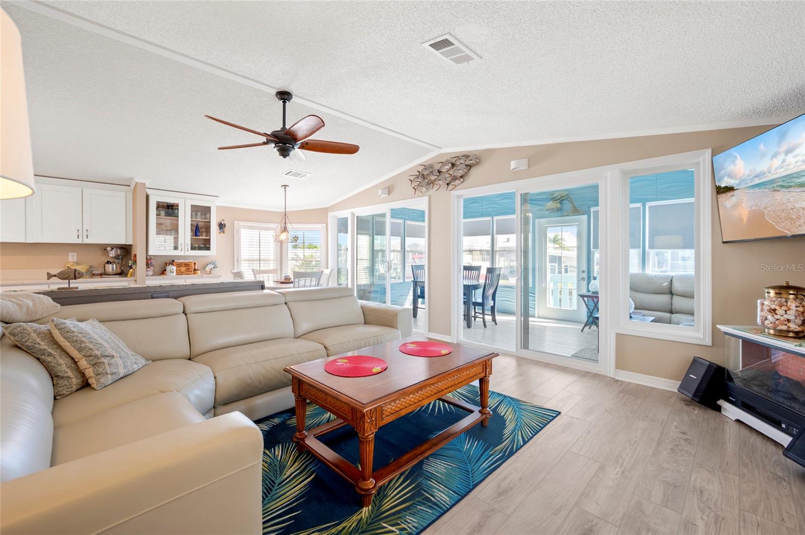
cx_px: 402
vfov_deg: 79.1
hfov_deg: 102.4
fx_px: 324
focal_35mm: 14
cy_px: 268
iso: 100
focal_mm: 14.5
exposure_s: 1/1.67
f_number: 8
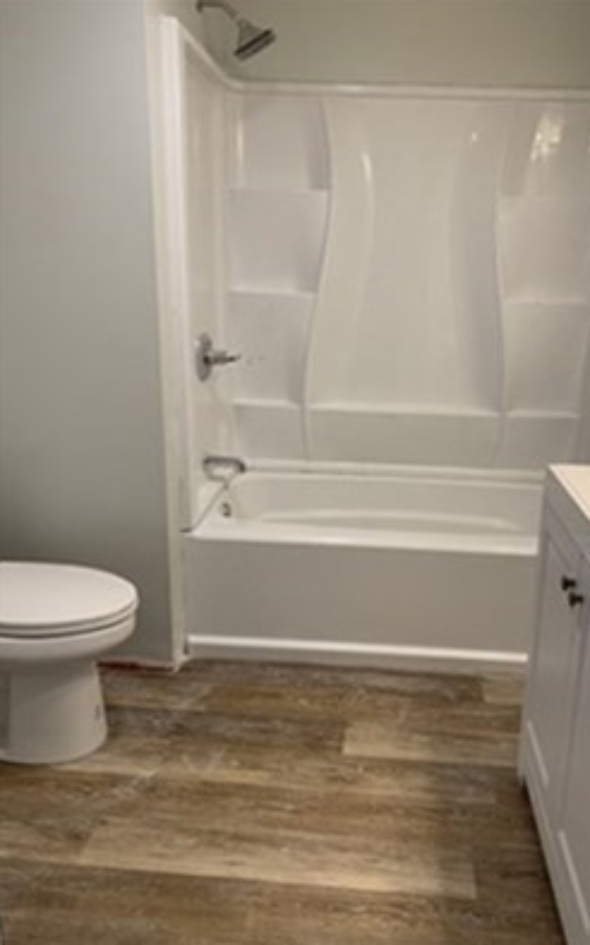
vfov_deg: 66.5
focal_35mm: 28
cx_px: 353
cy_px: 475
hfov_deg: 44.3
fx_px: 721
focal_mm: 4.25
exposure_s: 1/60
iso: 80
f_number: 1.8
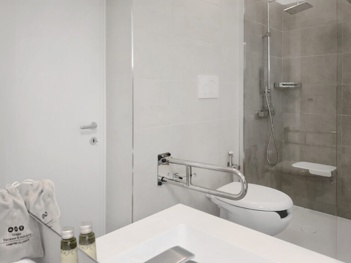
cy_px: 132
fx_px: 264
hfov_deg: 67.3
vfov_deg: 53.1
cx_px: 176
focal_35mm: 26
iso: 100
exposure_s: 1/50
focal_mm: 4.25
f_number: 1.8
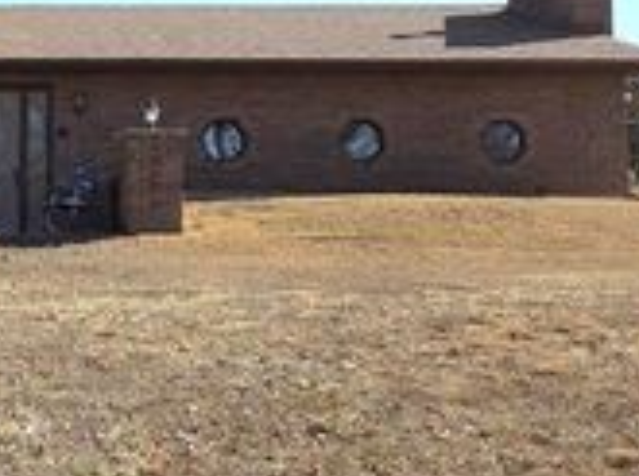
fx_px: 1455
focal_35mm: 79
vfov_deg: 18.6
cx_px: -198
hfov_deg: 22.2
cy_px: 168
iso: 80
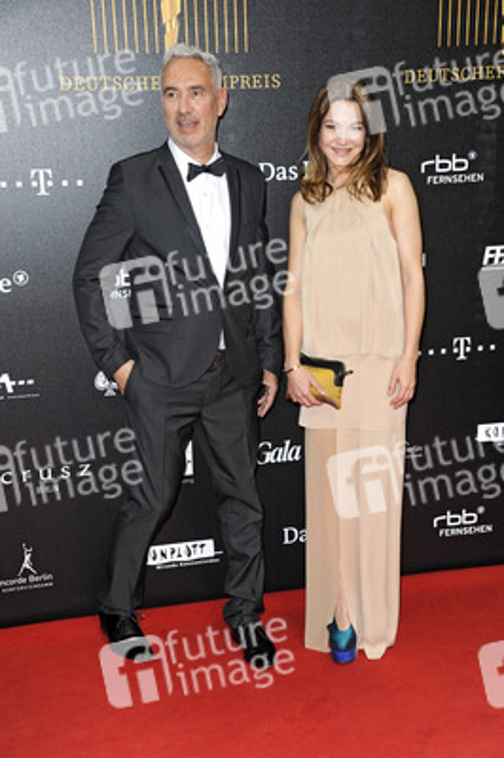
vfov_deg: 32.4
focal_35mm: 62
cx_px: 252
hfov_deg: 21.9
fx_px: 1304
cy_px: 379
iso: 500
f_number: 6.3
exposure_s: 1/160
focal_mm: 62
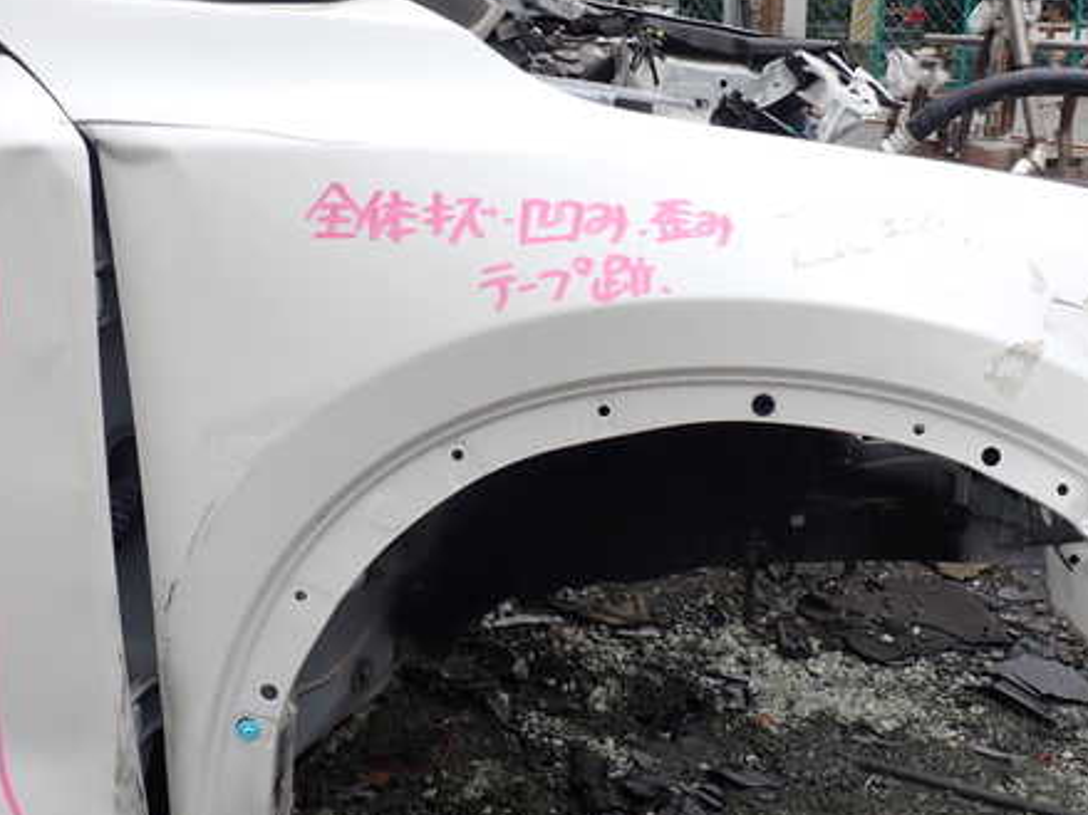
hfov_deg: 45.7
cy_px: 379
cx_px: 617
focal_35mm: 41
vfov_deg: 35.1
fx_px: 1288
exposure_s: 1/400
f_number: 3.2
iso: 100
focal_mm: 5.4
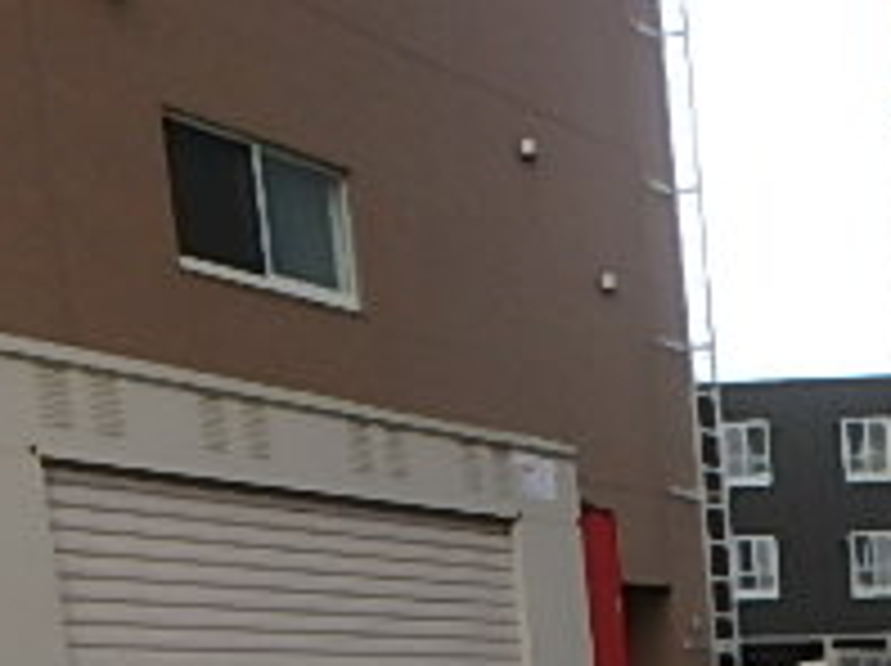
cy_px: 1044
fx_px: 1748
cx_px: 1422
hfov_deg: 22.2
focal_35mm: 68
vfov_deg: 18.6
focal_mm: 3.7
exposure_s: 1/50
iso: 200
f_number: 3.5
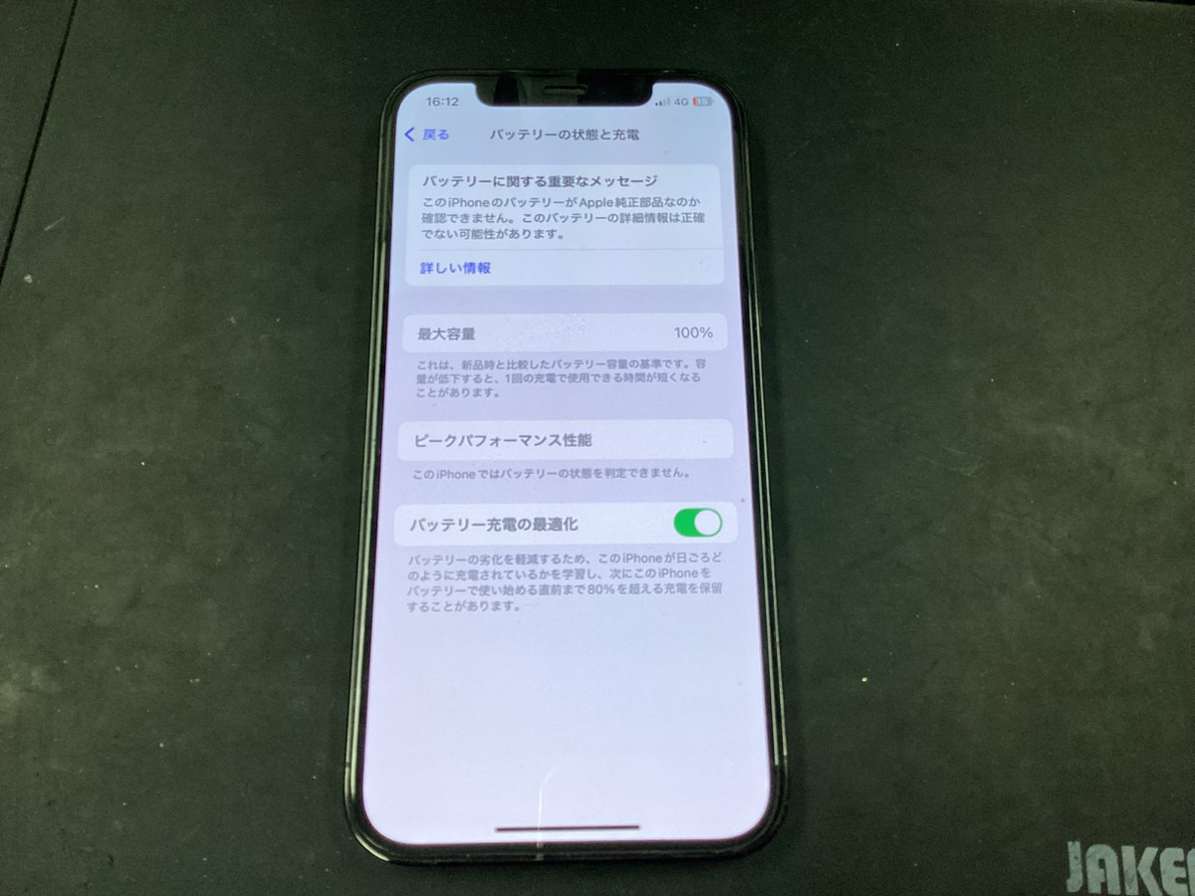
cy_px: 448
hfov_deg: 58.4
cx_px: 598
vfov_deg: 45.4
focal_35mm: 31
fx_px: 1070
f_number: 2.4
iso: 40
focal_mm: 3.3
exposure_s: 1/100
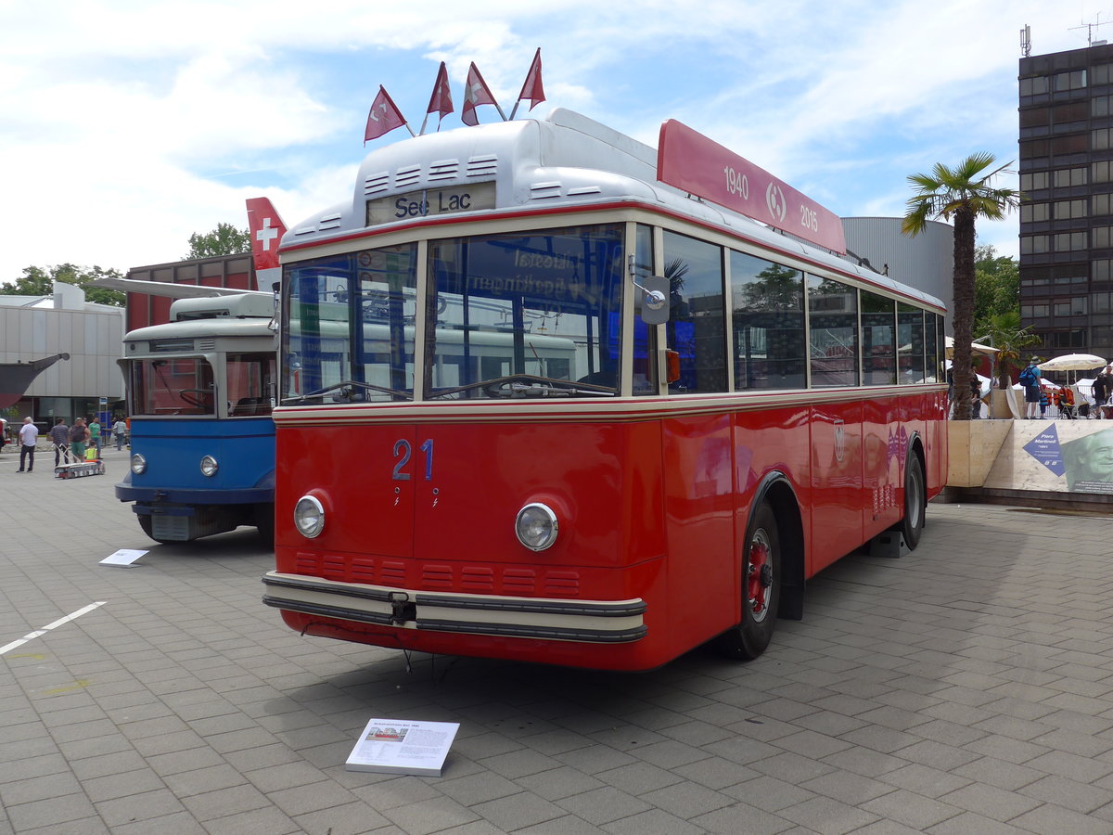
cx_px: 556
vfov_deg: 45.4
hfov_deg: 58.4
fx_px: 997
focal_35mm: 31
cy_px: 418
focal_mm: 6.5
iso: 80
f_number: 2.8
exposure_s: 1/1300
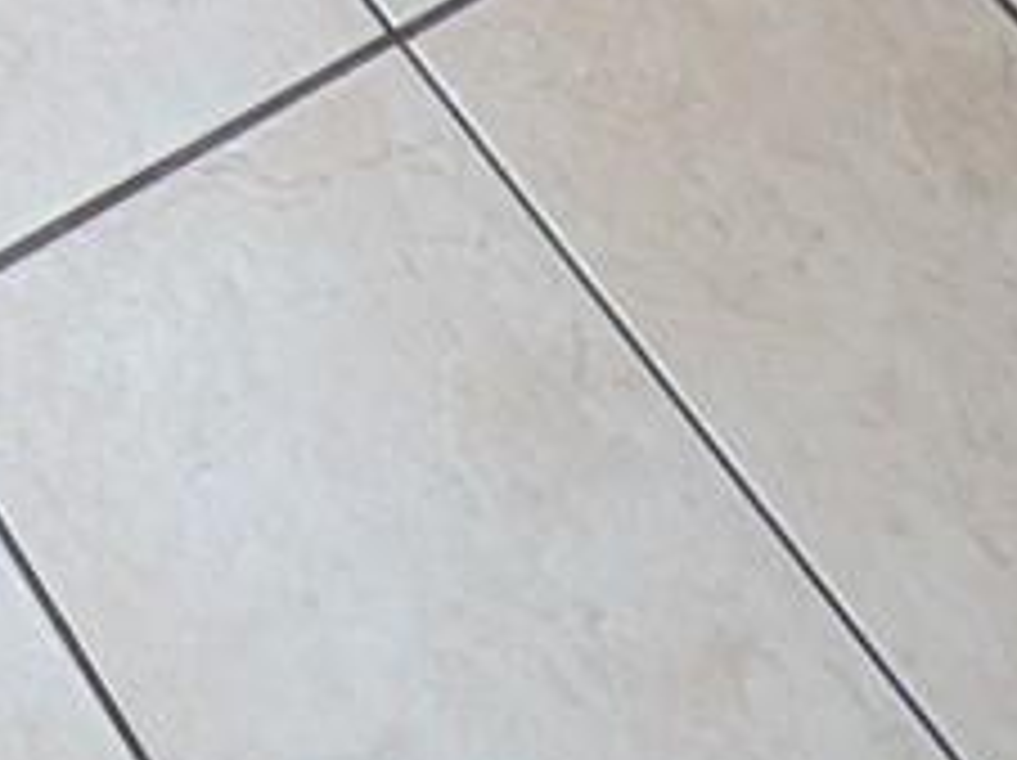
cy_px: -1444
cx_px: -1120
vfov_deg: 11.4
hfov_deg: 16.4
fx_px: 2495
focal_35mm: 85
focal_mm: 2.23
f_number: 1.95
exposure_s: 1/33.6
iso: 194
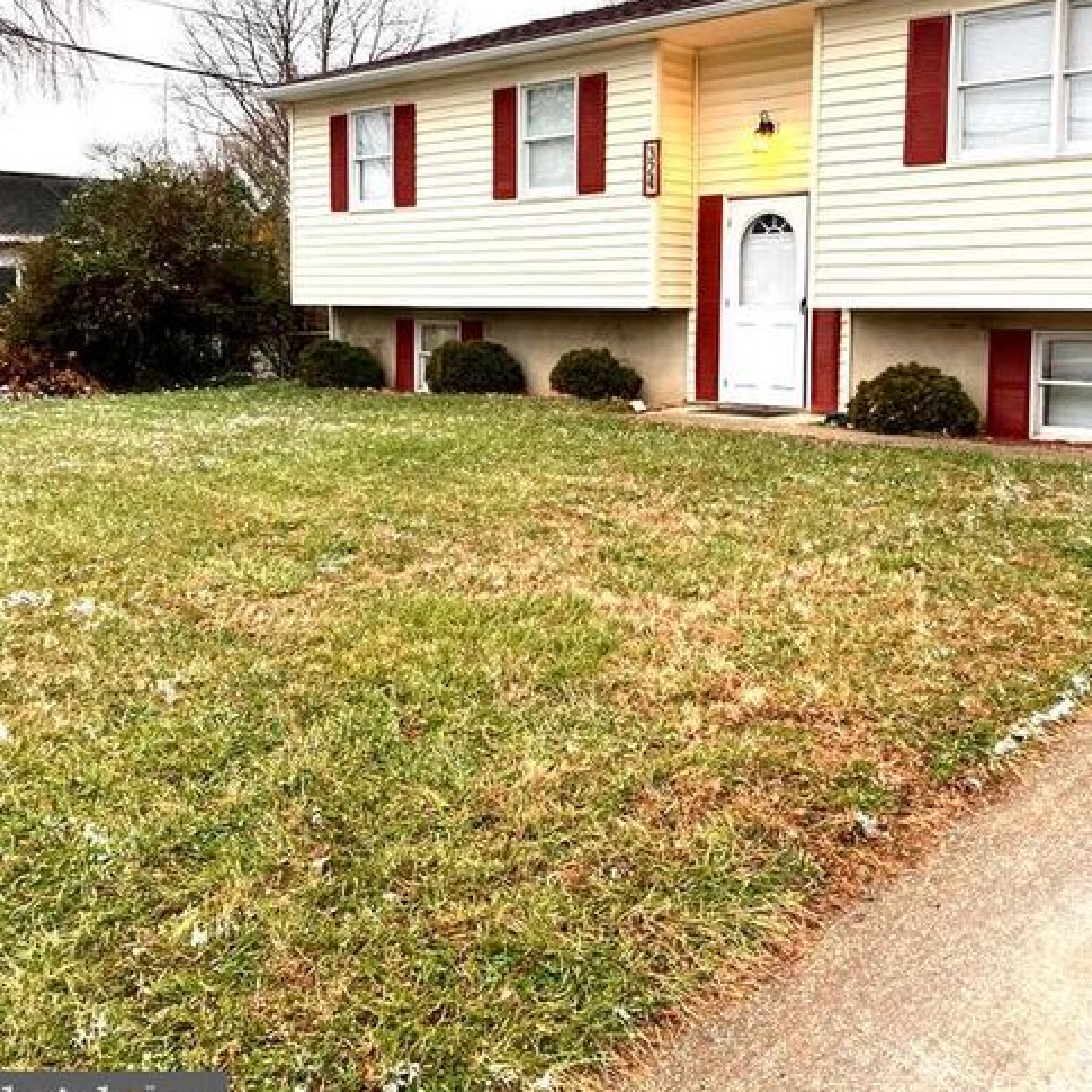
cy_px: 400
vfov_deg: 47.9
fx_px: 1213
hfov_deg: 48.5
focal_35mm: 34
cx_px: 547
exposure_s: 1/120
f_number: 1.8
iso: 64
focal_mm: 3.99
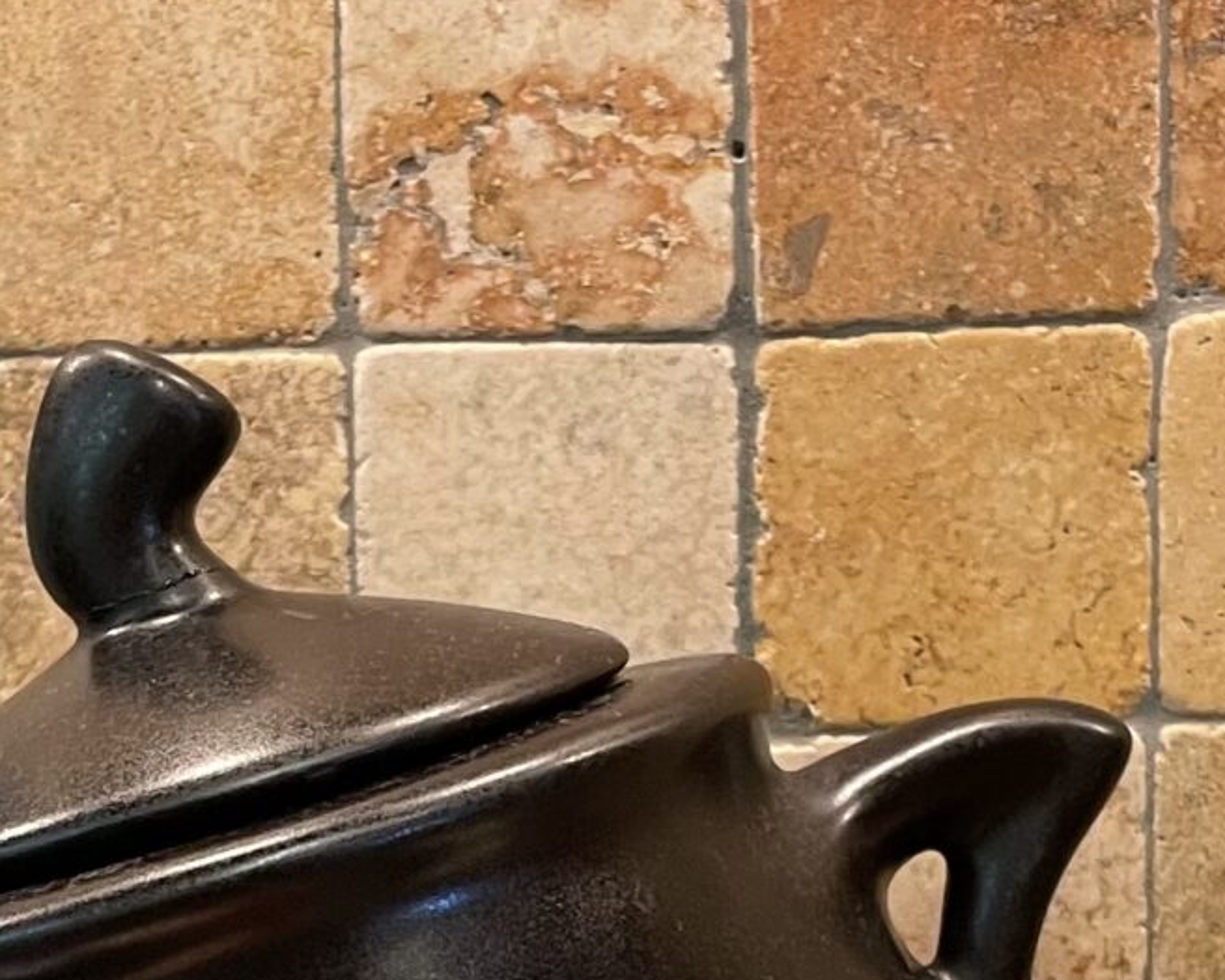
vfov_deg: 15.0
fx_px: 3590
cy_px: 1172
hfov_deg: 19.3
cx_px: 446
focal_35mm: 99
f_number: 1.6
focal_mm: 4.2
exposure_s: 1/60
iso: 160
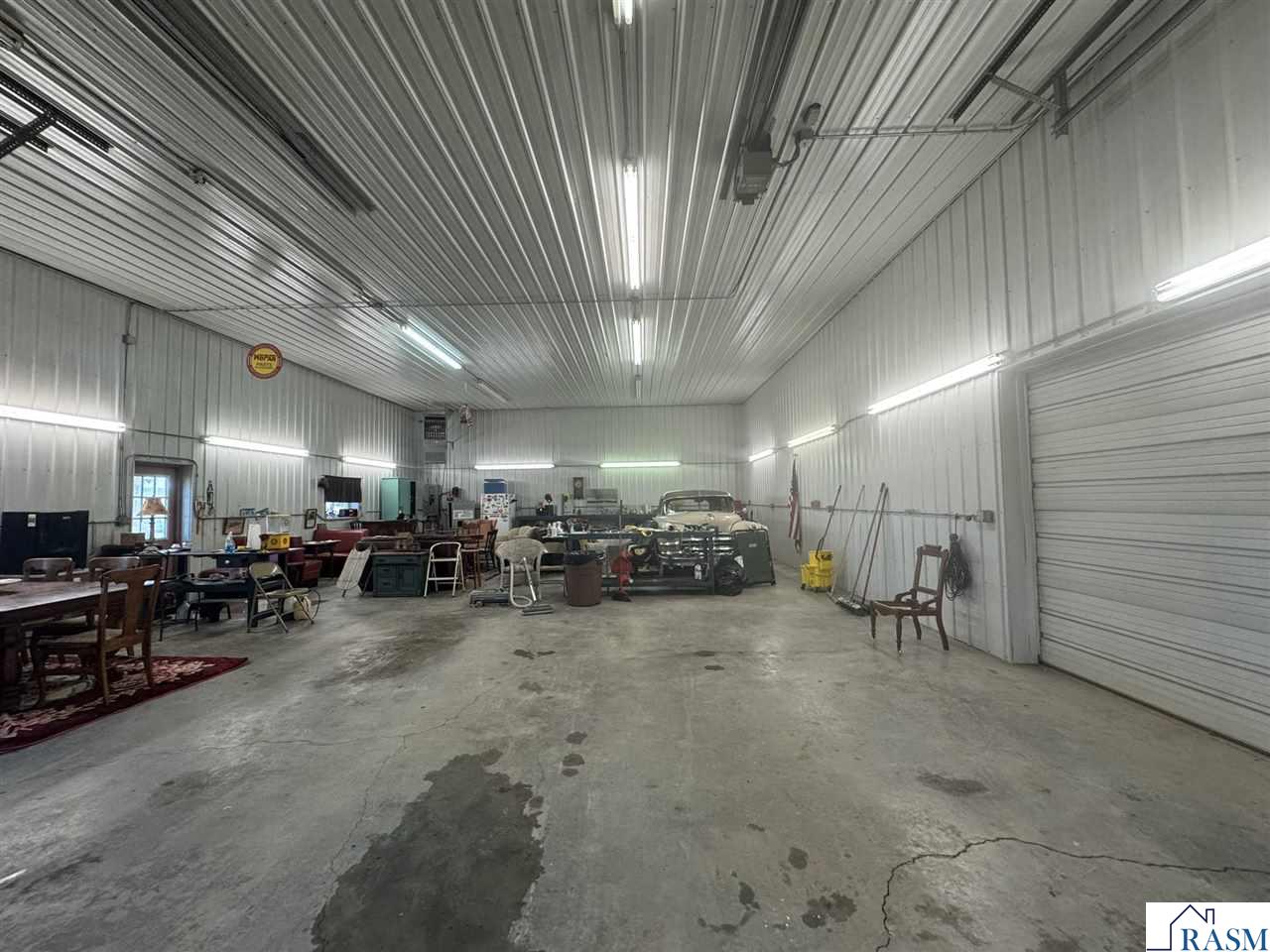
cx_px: 635
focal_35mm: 14
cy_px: 476
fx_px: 514
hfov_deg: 102.1
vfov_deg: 85.7
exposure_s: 1/120
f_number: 2.2
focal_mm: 2.22
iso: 200
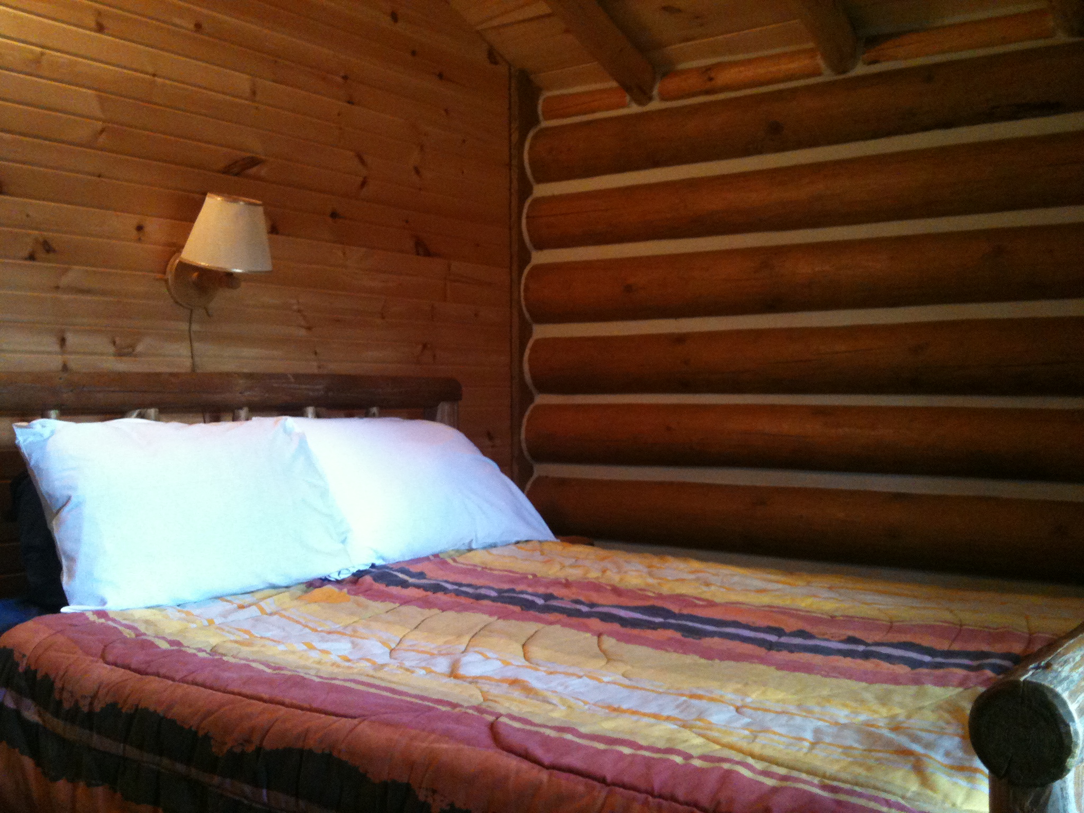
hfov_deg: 52.6
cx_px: 542
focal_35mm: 35
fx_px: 1096
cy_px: 406
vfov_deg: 40.7
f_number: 2.8
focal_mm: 3.85
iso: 250
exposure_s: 1/15
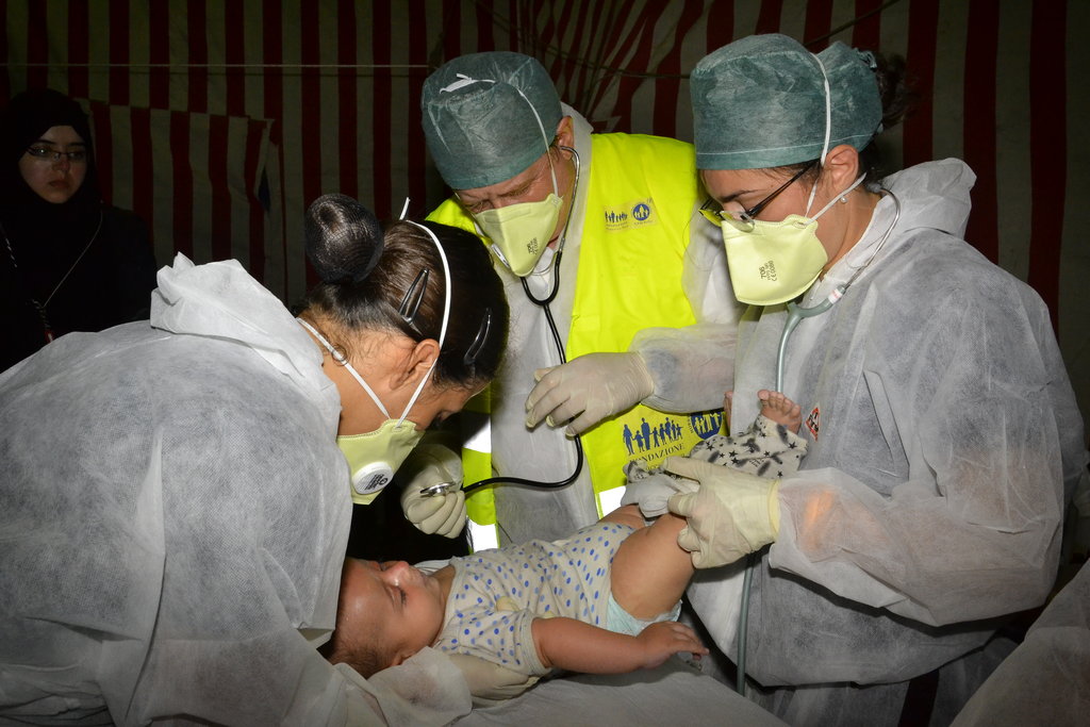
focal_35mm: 36
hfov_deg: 53.1
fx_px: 1090
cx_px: 545
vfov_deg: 36.9
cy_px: 364
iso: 1600
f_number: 9
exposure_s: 1/160
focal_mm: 24
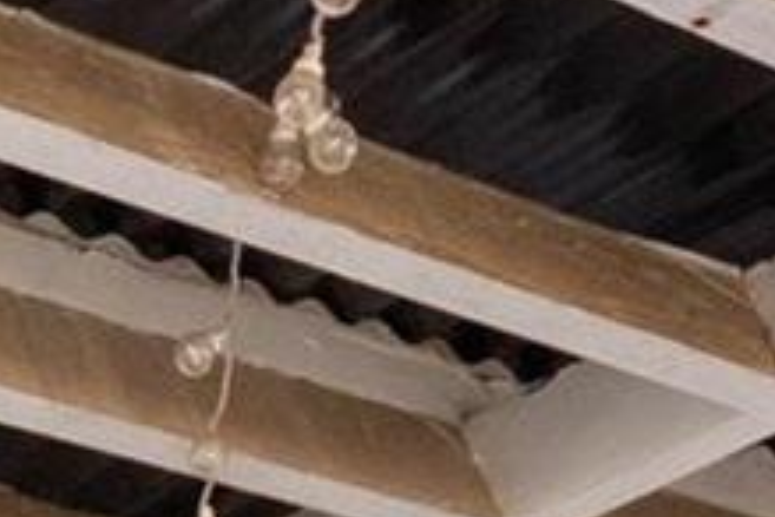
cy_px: 1689
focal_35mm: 117
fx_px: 2519
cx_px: -177
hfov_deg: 16.7
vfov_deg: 8.9
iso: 400
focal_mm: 8
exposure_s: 1/15
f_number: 8
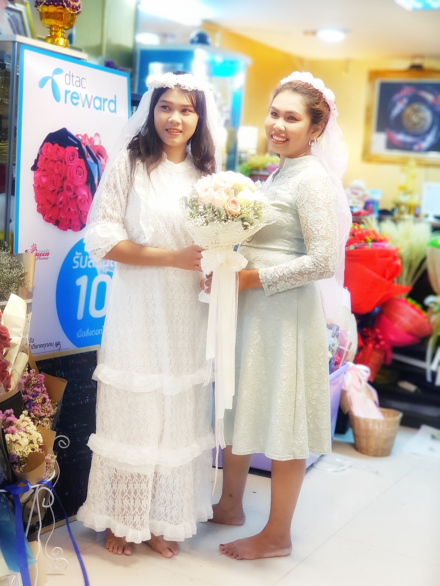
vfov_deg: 36.8
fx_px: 881
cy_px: 293
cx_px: 220
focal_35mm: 52
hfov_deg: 28.0
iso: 160
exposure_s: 1/33
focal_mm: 6
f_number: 2.4
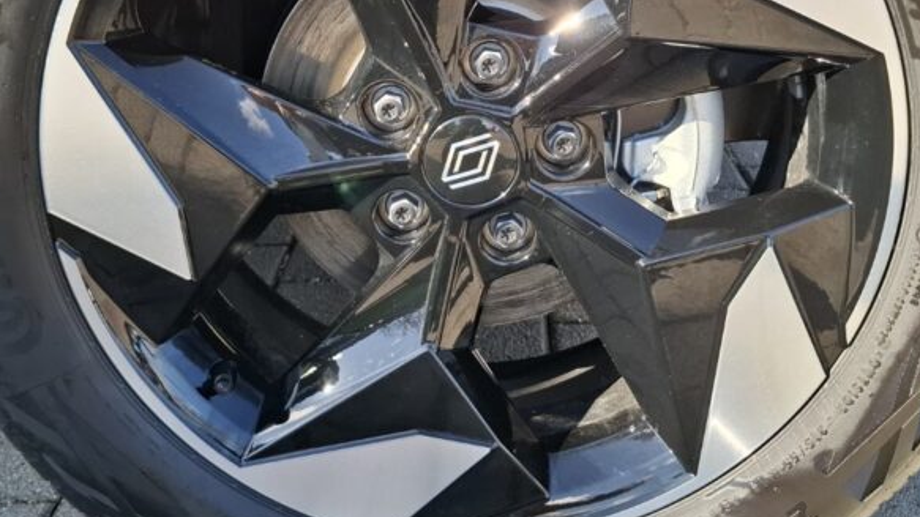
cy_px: 98
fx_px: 1073
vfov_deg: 26.6
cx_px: 454
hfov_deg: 46.4
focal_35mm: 44
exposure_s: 1/424
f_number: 1.8
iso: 50
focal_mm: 5.54
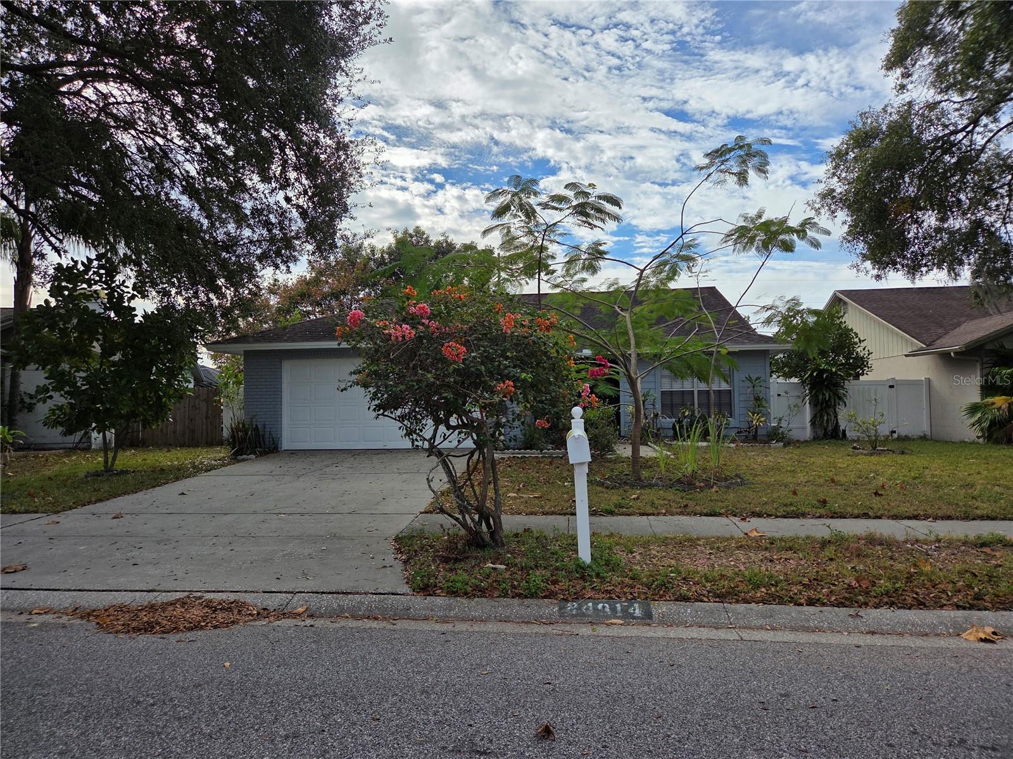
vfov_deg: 58.9
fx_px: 673
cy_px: 380
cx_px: 506
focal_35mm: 23
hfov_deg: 73.9
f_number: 1.8
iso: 80
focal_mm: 5.4
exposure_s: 1/7891
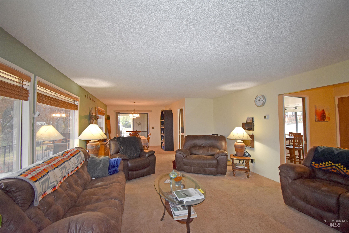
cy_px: 116
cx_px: 174
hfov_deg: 100.4
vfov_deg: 77.3
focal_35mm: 15
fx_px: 145
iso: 800
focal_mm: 10
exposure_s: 1/80
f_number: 4.5
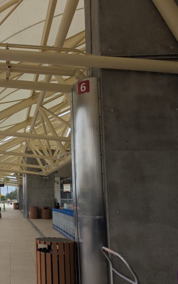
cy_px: 156
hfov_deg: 29.0
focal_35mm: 40
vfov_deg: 49.2
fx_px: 310
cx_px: -17
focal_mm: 6.81
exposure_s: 1/708
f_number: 1.85
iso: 49
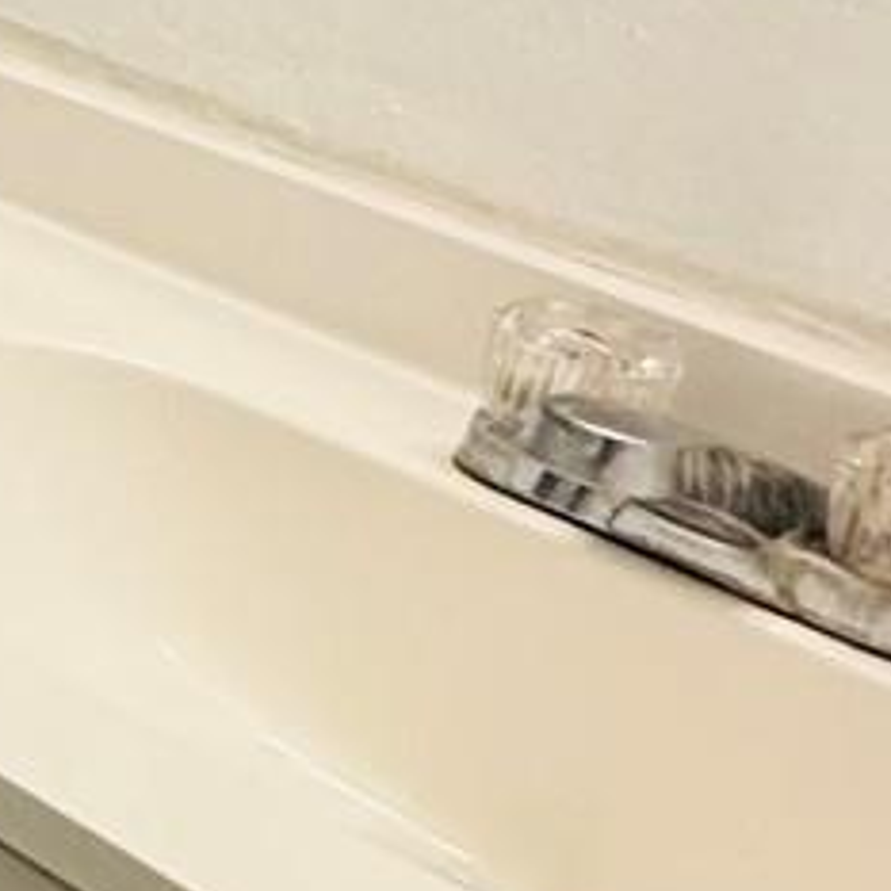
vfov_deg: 19.0
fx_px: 2475
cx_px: -1893
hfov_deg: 11.0
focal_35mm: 85
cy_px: -252
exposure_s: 1/60
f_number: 2.2
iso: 160
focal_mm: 2.22
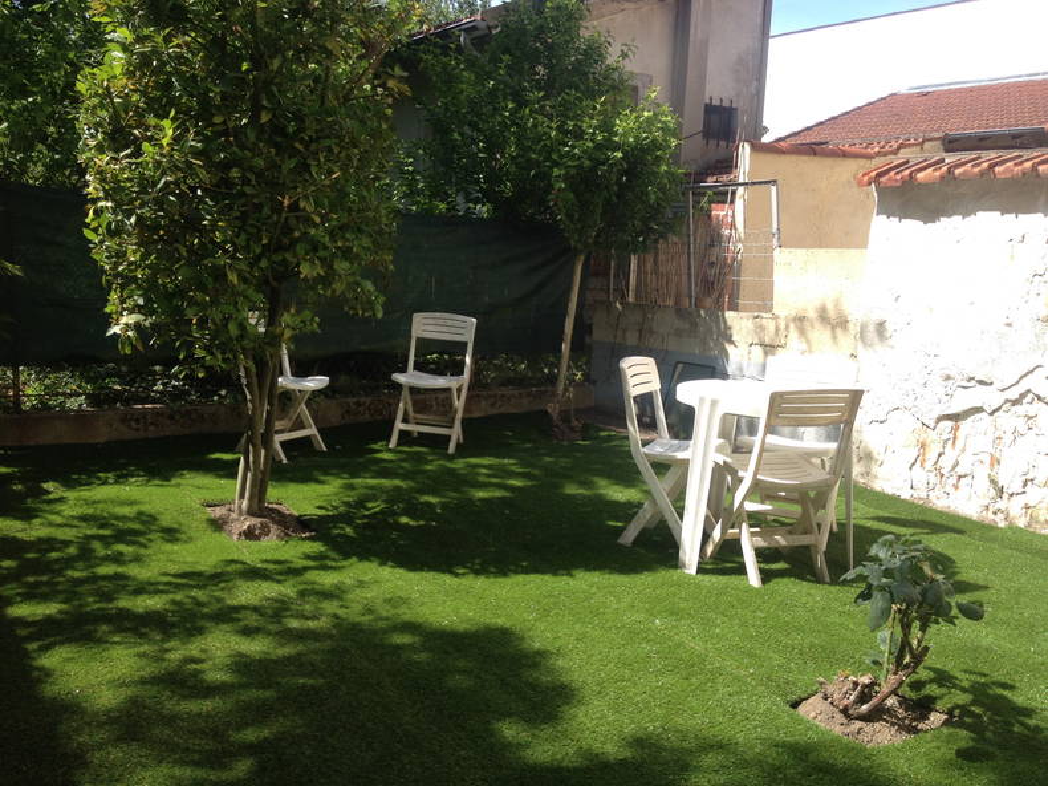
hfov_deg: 52.6
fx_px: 1059
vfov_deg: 40.7
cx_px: 524
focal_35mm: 35
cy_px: 393
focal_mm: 4.28
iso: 50
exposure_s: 1/673
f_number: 2.4
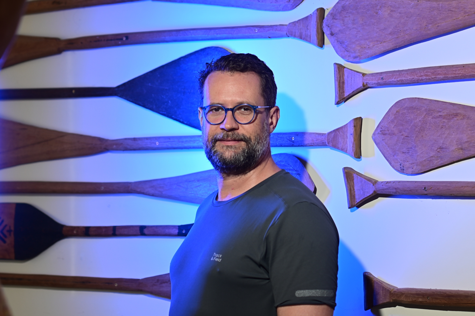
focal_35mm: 128
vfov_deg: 10.8
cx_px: 238
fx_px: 1682
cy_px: 158
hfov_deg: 16.1
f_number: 3.5
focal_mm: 85
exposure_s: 1/50
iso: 100
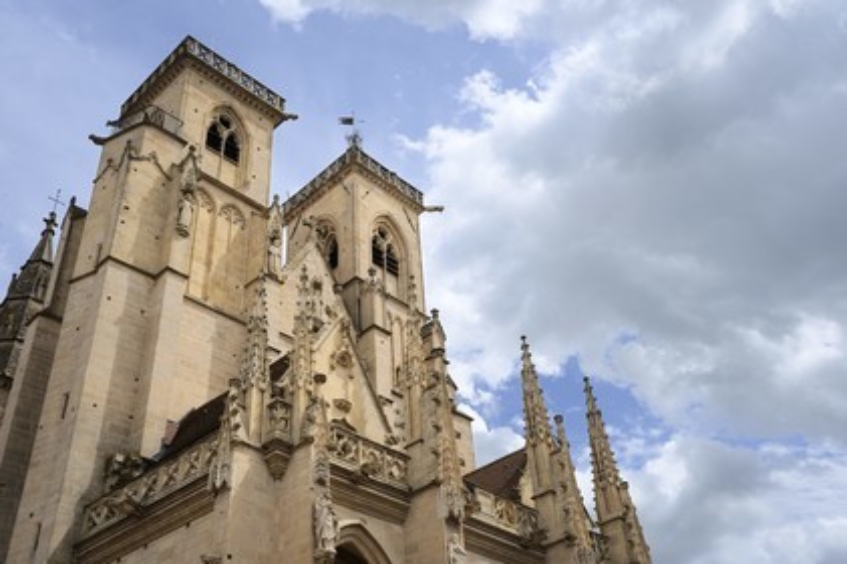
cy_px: 282
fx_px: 846
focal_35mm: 36
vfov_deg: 36.8
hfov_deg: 53.2
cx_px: 424
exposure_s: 1/160
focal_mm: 36
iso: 200
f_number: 16
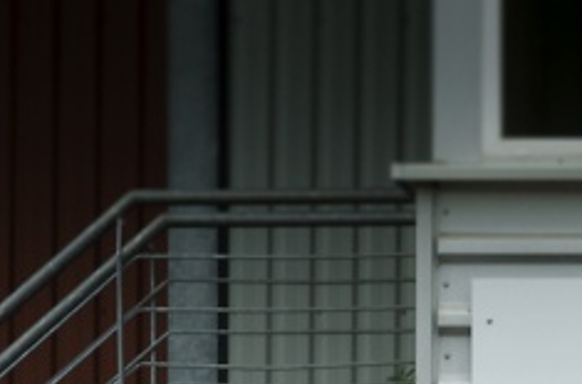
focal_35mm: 657
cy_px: 979
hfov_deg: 3.1
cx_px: 1110
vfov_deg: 2.1
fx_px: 10579
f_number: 5.6
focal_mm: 85
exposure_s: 1/200
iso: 500
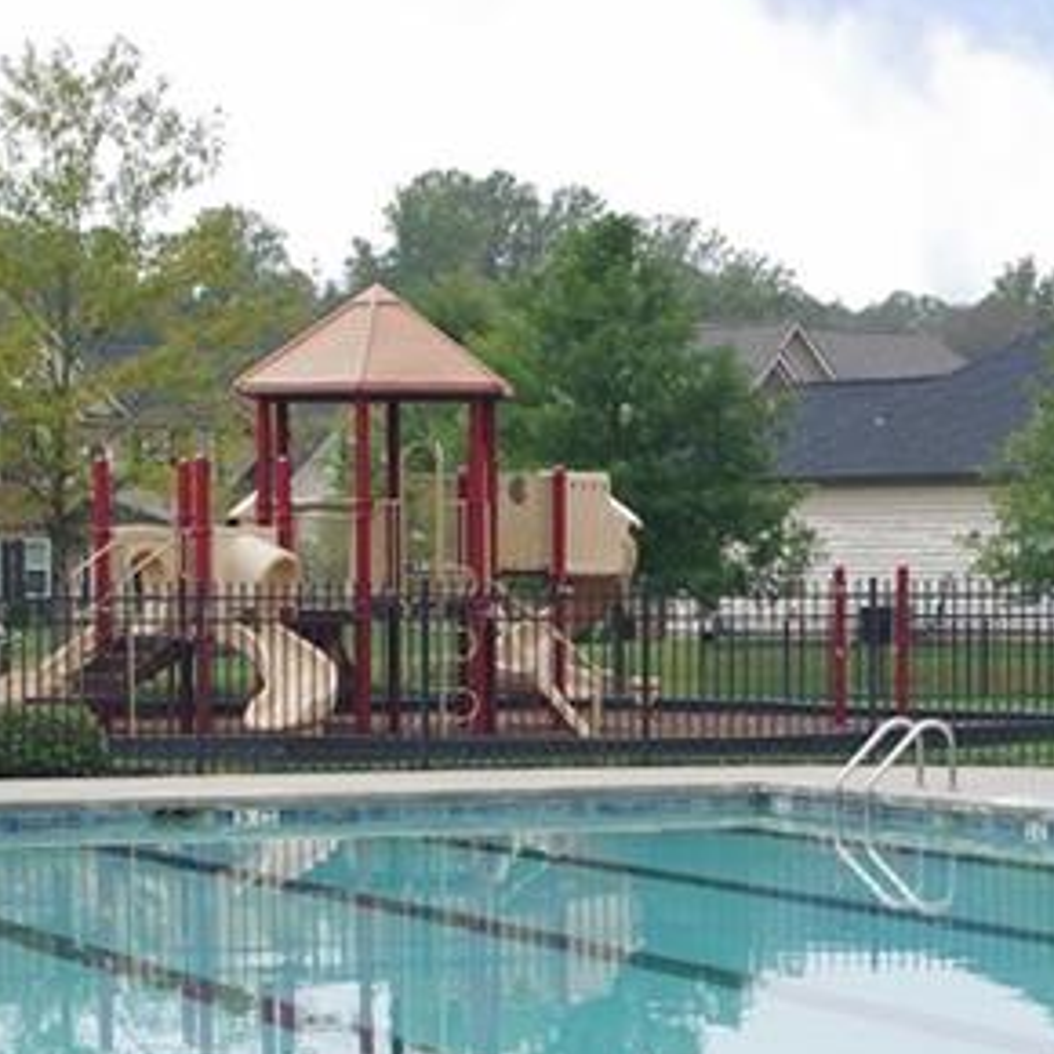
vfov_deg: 13.8
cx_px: 894
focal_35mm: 126
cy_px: 649
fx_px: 4340
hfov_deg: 13.7
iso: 200
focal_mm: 28.13
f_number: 8
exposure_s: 1/50
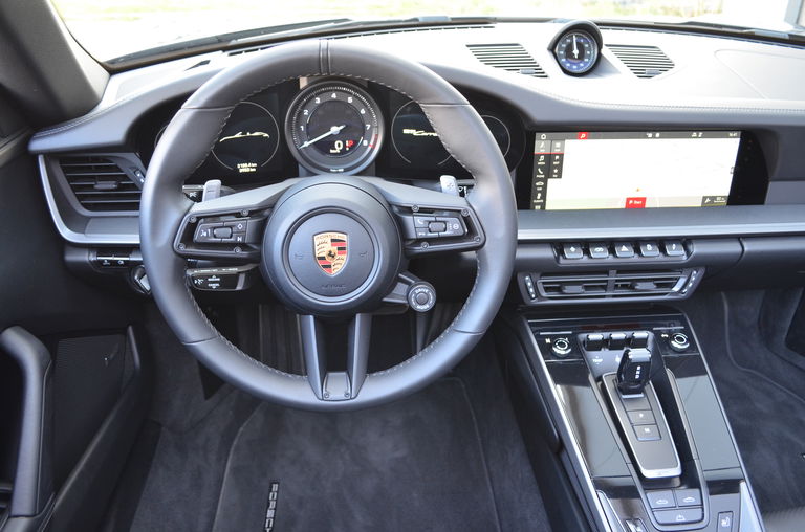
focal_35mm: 30
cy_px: 266
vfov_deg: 43.4
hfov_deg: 62.1
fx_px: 669
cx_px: 402
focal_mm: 20
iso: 800
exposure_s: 1/60
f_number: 3.8
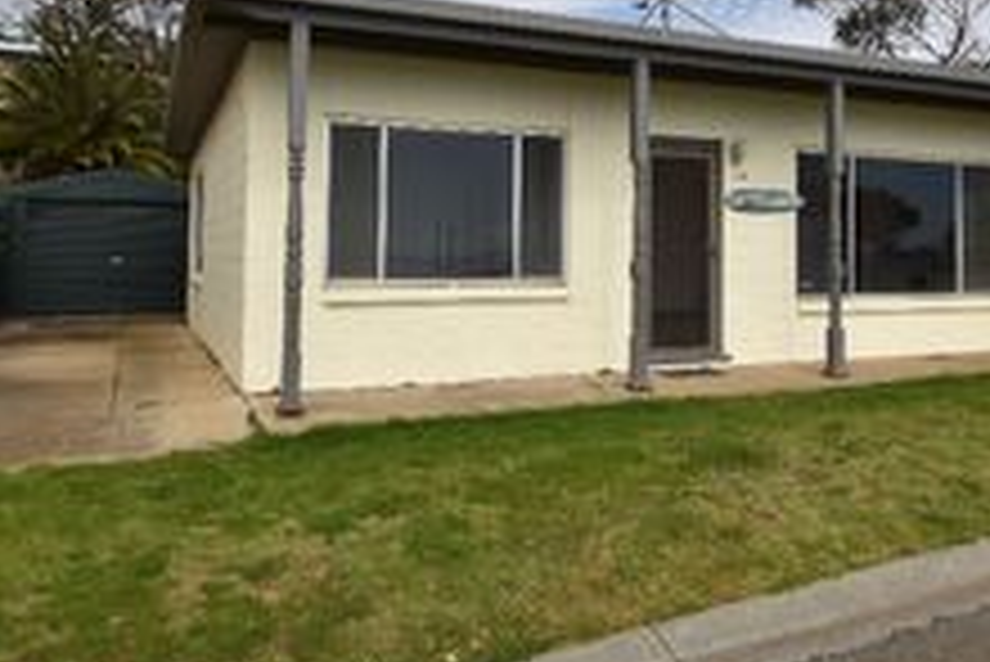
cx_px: 616
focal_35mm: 32
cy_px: 205
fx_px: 881
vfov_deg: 40.5
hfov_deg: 58.0
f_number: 11
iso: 100
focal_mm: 10
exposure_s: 1/200
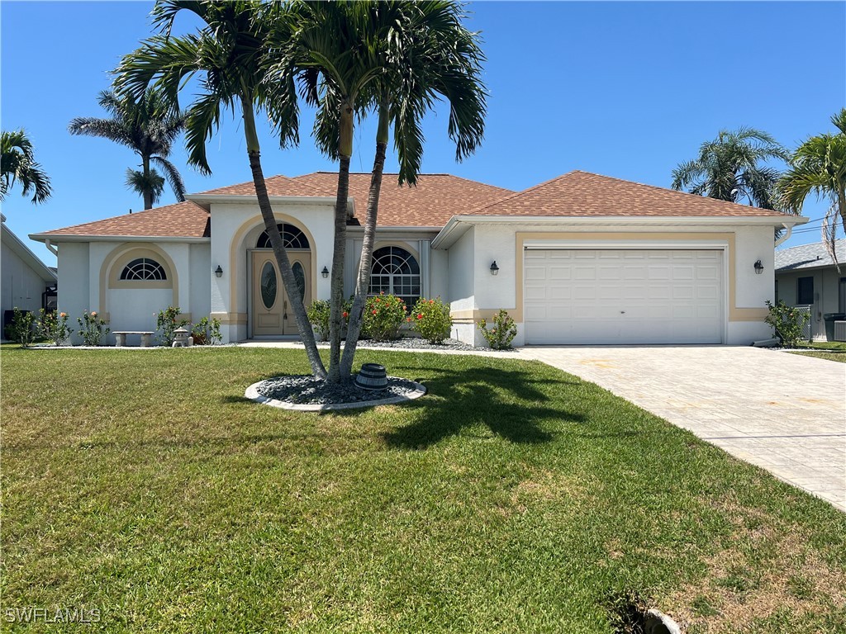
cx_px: 423
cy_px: 317
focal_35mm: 26
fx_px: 635
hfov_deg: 67.3
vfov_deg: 53.1
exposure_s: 1/4630
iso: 50
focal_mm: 5.7
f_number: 1.5
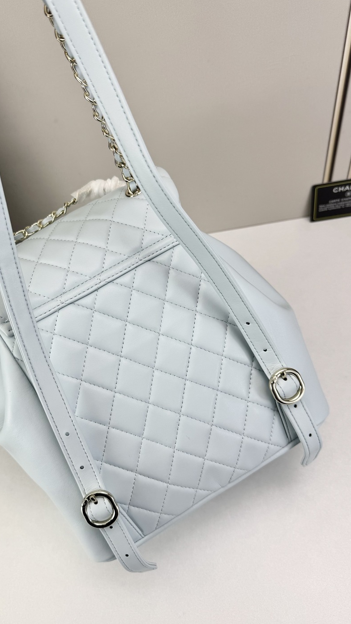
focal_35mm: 27
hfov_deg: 42.7
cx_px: 140
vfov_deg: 69.9
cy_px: 312
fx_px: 447
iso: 80
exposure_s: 1/1366
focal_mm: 6.86
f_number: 1.78
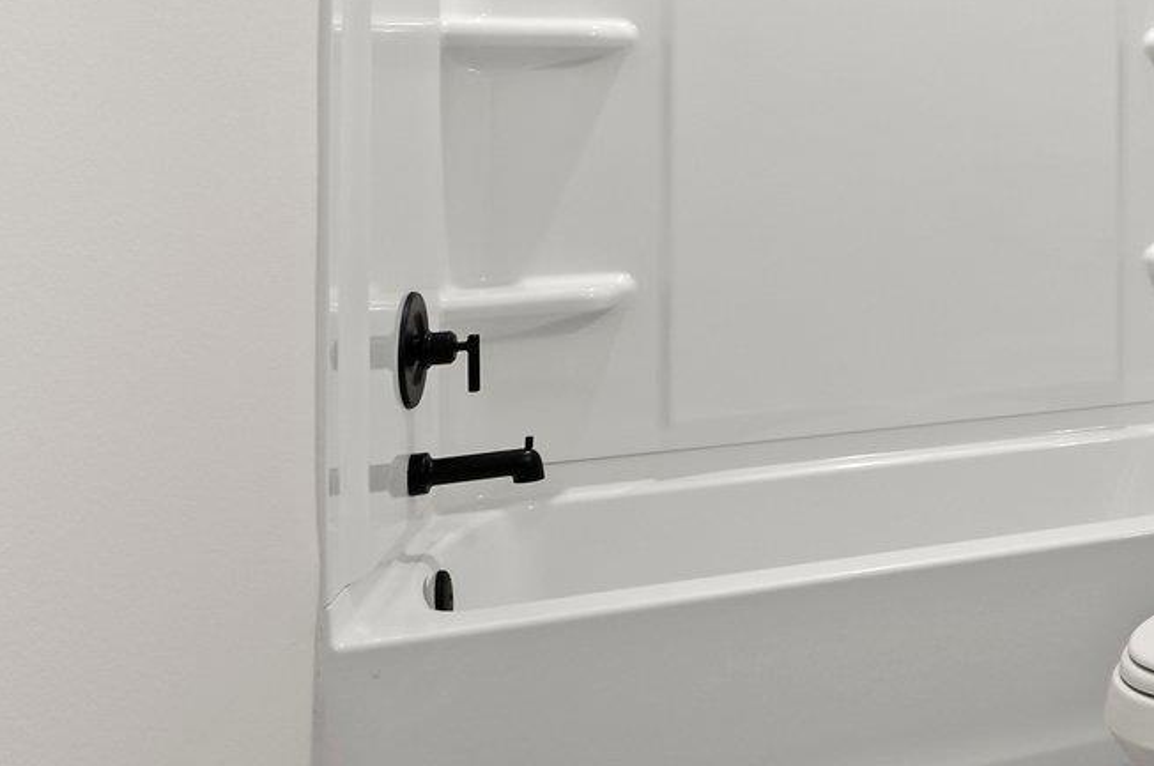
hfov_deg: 31.1
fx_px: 1409
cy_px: 103
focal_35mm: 44
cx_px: 1598
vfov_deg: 29.4
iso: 200
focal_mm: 14
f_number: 10
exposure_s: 1/3
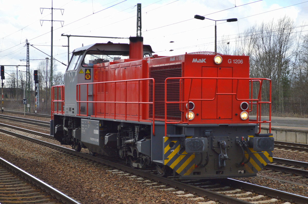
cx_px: 154
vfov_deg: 16.5
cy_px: 102
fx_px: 705
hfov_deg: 24.6
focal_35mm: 82
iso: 500
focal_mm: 55
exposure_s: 1/500
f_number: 5.6
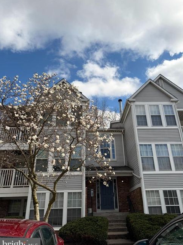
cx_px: 94
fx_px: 190
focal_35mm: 27
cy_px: 124
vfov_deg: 65.3
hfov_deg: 51.3
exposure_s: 1/3623
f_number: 1.6
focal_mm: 5.96
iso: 50
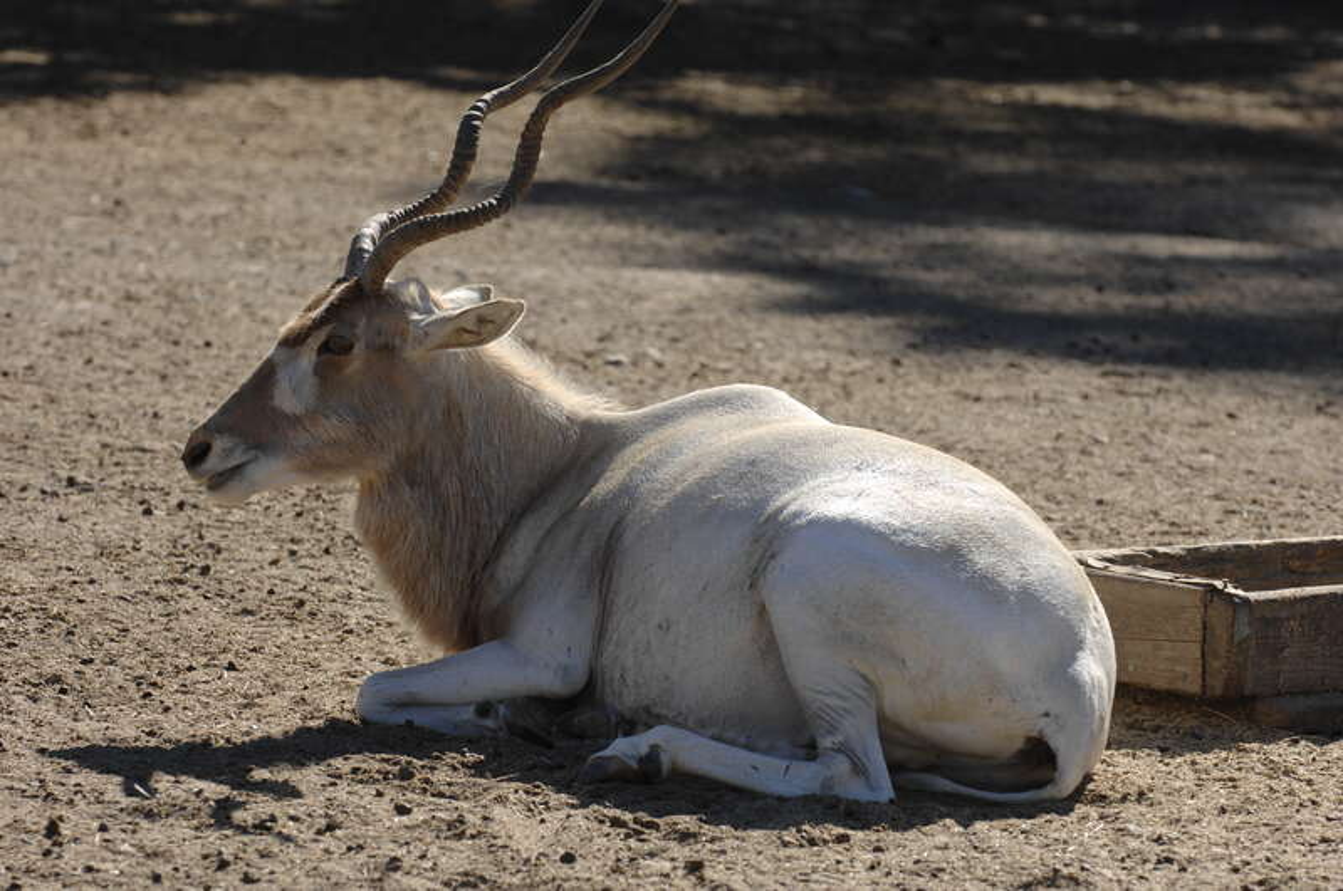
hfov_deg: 8.9
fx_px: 8661
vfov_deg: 5.9
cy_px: 446
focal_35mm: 232
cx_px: 672
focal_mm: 155
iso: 100
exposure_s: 1/320
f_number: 5.6
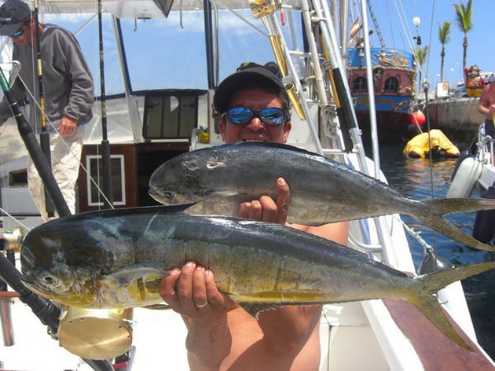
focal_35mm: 38
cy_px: 186
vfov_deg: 37.7
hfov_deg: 49.0
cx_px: 248
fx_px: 543
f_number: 4
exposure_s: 1/640
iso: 80
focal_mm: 7.9
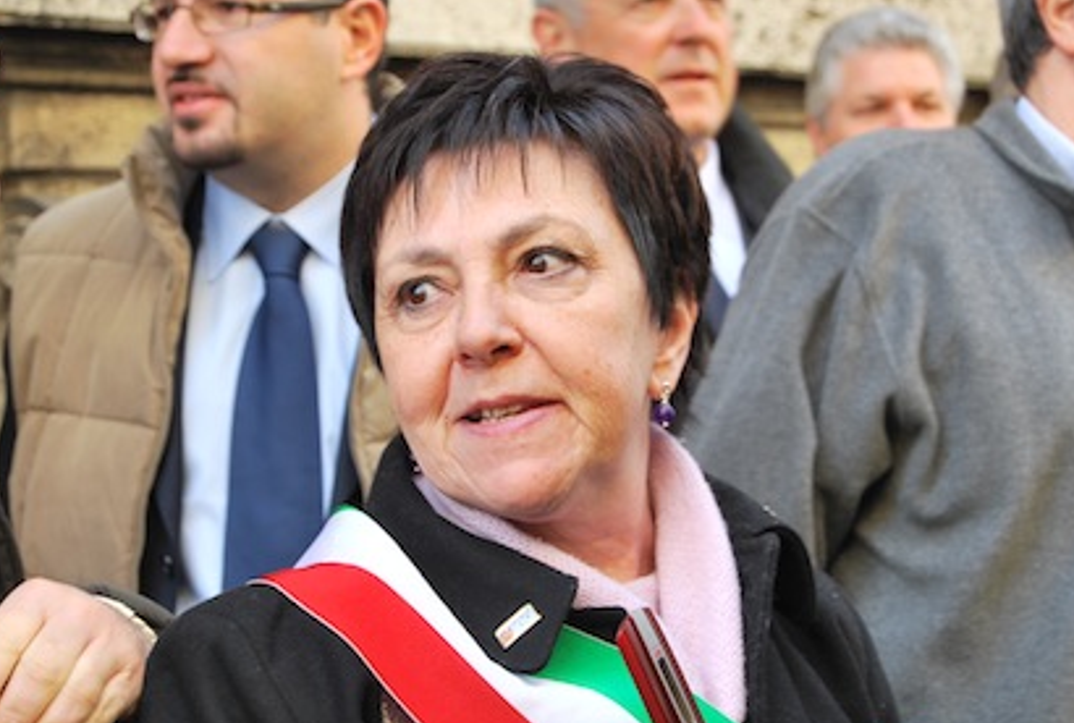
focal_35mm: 101
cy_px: 385
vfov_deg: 13.7
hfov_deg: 20.2
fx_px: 3010
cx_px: 492
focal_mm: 55
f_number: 5.6
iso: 200
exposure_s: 1/60
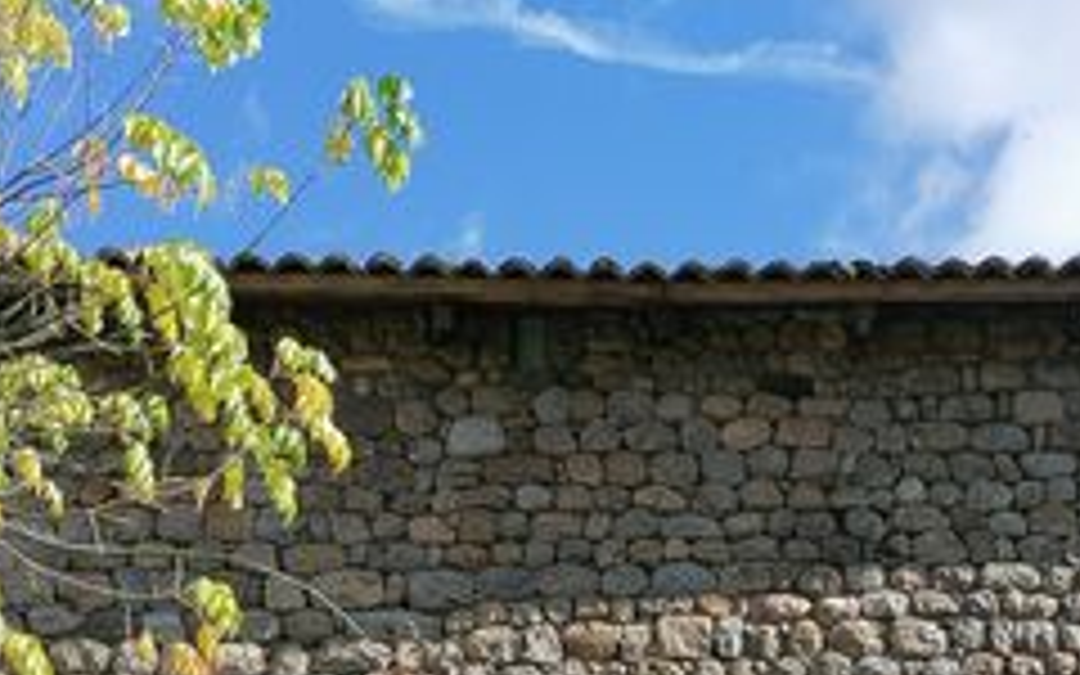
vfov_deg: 14.8
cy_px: 1008
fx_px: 2414
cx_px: 540
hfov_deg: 25.2
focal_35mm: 82
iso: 50
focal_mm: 4.75
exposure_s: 1/890
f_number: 1.8
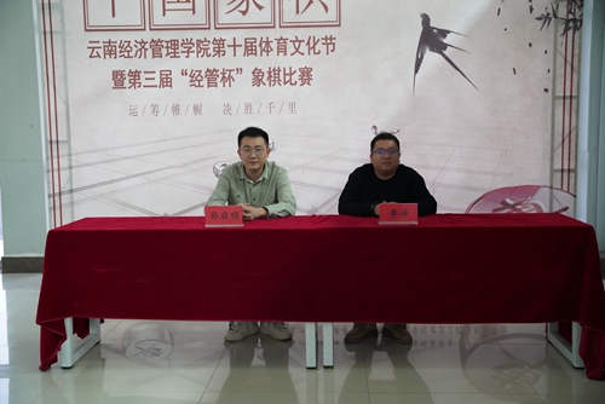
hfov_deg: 45.2
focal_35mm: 43
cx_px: 302
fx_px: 726
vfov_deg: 31.1
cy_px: 202
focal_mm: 43.2
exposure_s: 1/160
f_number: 4
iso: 10000
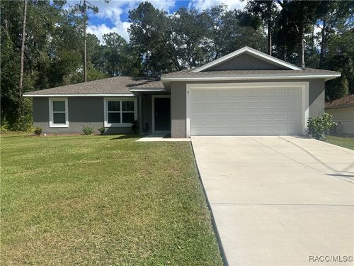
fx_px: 245
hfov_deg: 71.6
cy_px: 133
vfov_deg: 56.8
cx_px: 177
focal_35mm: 24
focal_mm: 6.86
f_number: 1.78
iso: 80
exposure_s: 1/6211
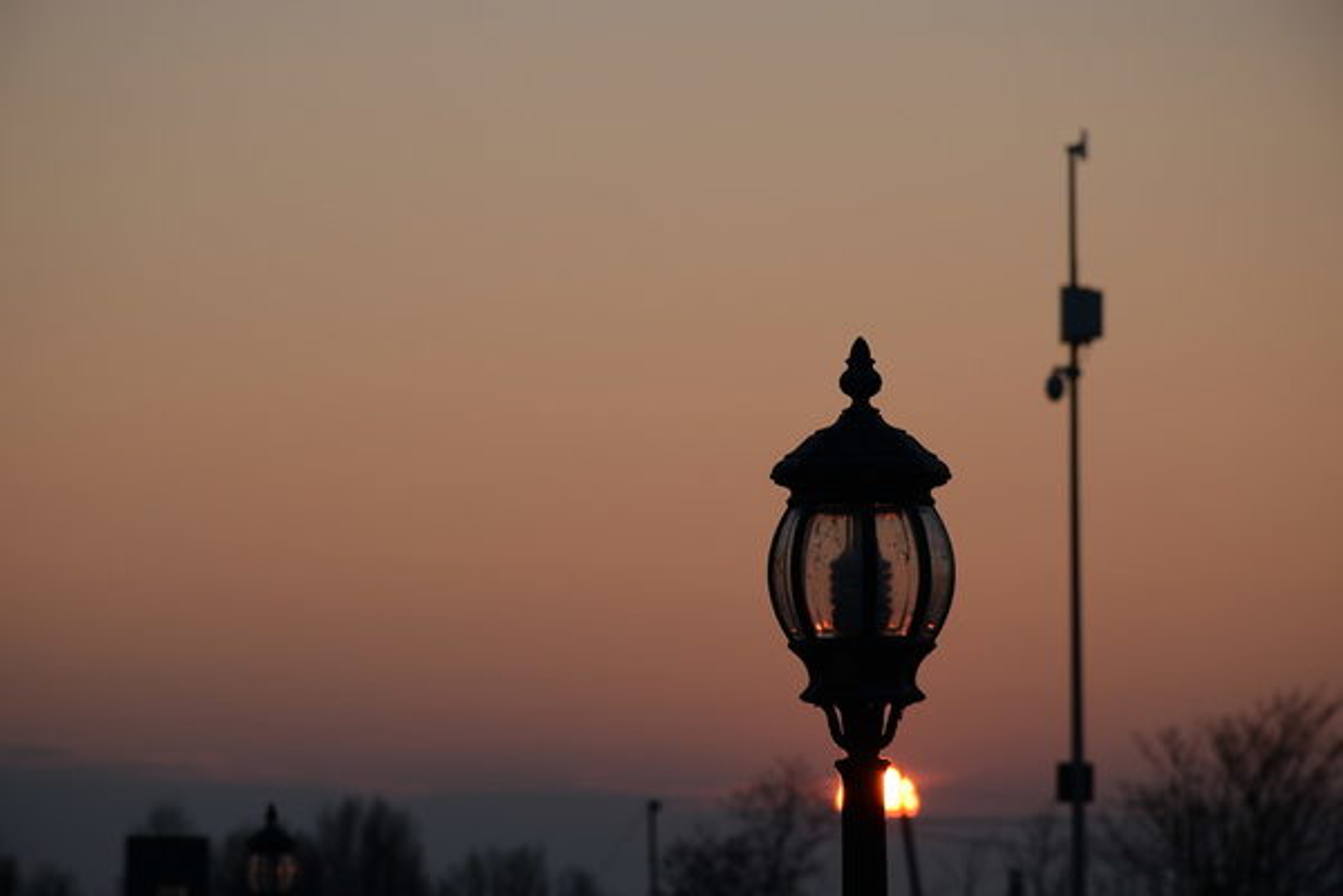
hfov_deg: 9.8
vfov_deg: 6.5
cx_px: 672
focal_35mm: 210
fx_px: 7834
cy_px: 448
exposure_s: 1/160
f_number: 10
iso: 100
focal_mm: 140
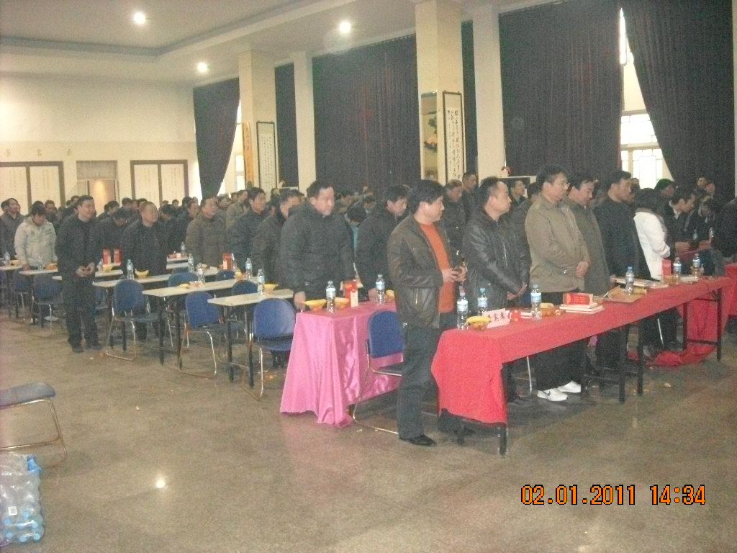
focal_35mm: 35
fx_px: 745
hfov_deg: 52.6
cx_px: 368
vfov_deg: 40.7
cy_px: 276
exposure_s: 1/60
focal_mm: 5.7
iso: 1405
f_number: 2.8
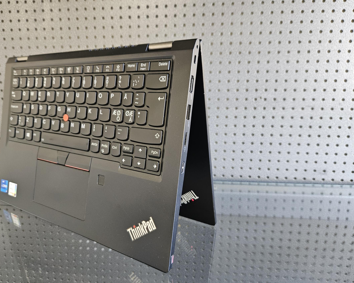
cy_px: 140
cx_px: 144
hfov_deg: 63.6
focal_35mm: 27
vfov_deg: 53.2
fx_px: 283
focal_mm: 5.4
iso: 640
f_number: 1.8
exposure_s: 1/100
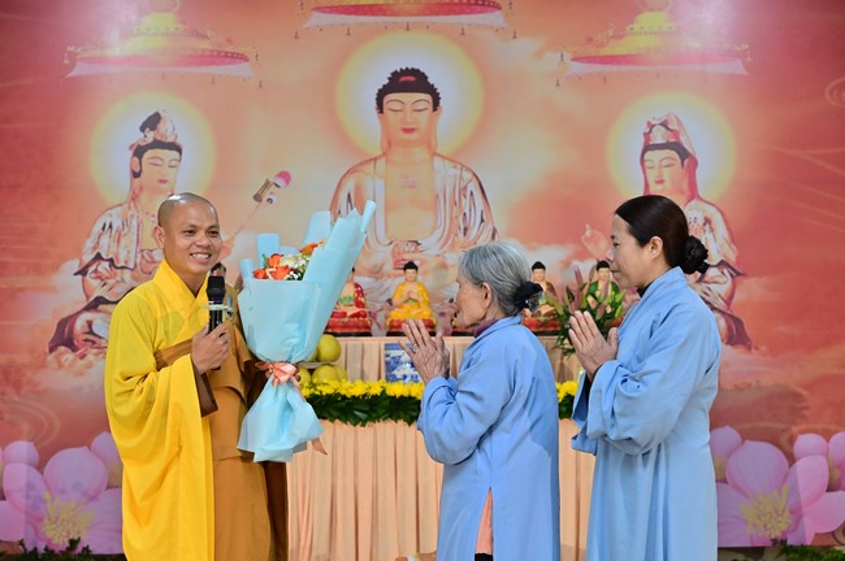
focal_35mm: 75
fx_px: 1759
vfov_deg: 18.1
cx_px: 422
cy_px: 280
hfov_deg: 27.0
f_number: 5.6
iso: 2000
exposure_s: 1/160
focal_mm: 75
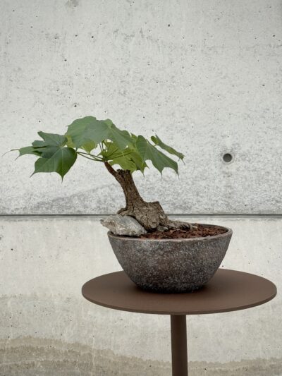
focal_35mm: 48
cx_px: 141
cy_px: 188
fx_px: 521
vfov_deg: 39.6
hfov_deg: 30.3
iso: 64
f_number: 1.78
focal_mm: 6.76
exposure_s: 1/1869
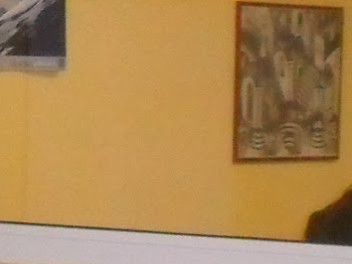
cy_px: 207
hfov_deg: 9.3
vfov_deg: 8.0
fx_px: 1882
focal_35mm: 185
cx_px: -556
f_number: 3.7
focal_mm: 5.7
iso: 400
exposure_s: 1/45
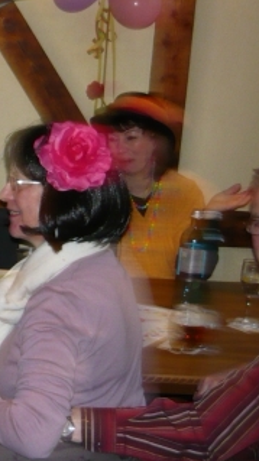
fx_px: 966
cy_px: 122
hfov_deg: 13.5
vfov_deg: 26.6
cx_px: -226
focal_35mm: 79
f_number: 2.8
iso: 200
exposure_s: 1/30
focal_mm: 5.5
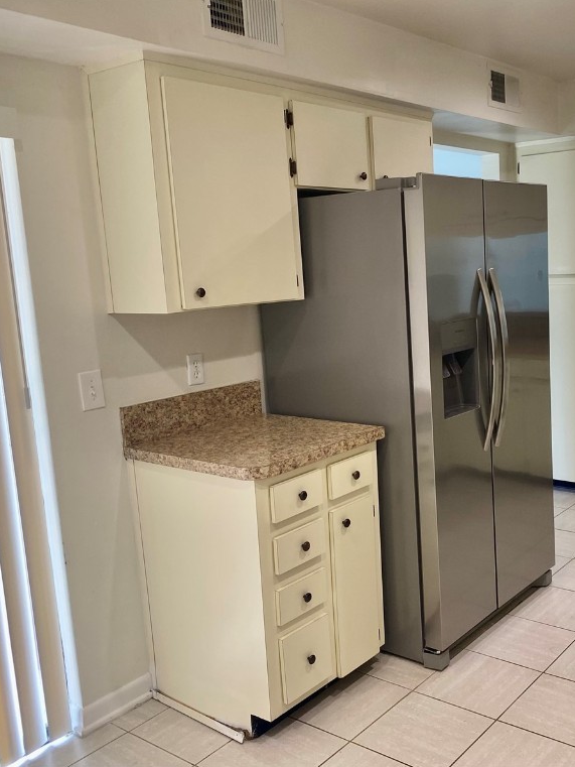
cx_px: 418
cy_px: 381
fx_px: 775
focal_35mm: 35
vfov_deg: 52.6
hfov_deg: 39.8
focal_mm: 4.25
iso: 80
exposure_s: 1/60
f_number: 1.8
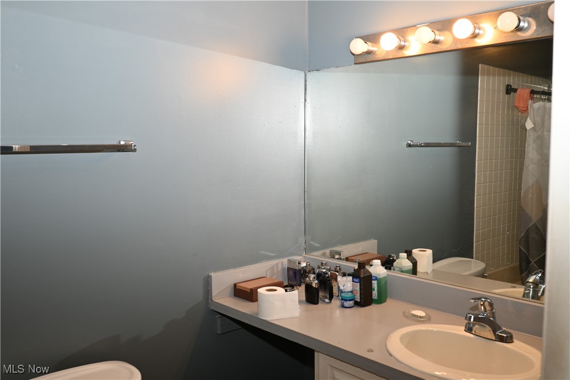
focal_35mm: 30
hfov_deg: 61.9
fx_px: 475
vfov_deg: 43.6
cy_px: 190
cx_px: 285
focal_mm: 20
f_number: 4
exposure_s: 1/60
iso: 280
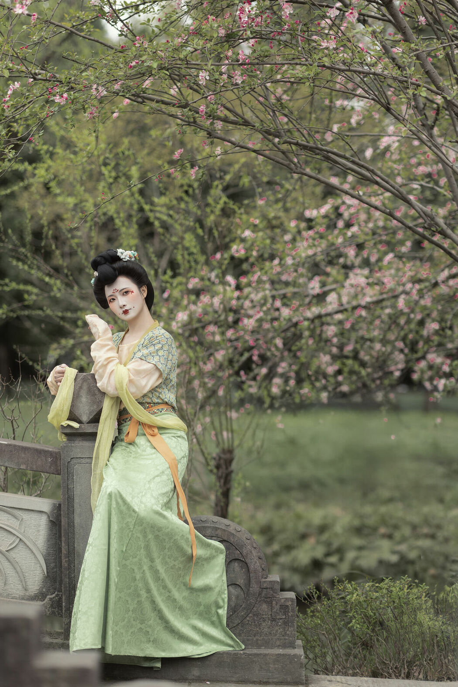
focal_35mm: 85
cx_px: 229
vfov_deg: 23.9
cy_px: 344
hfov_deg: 16.1
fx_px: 1622
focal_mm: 85
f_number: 2
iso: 100
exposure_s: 1/800
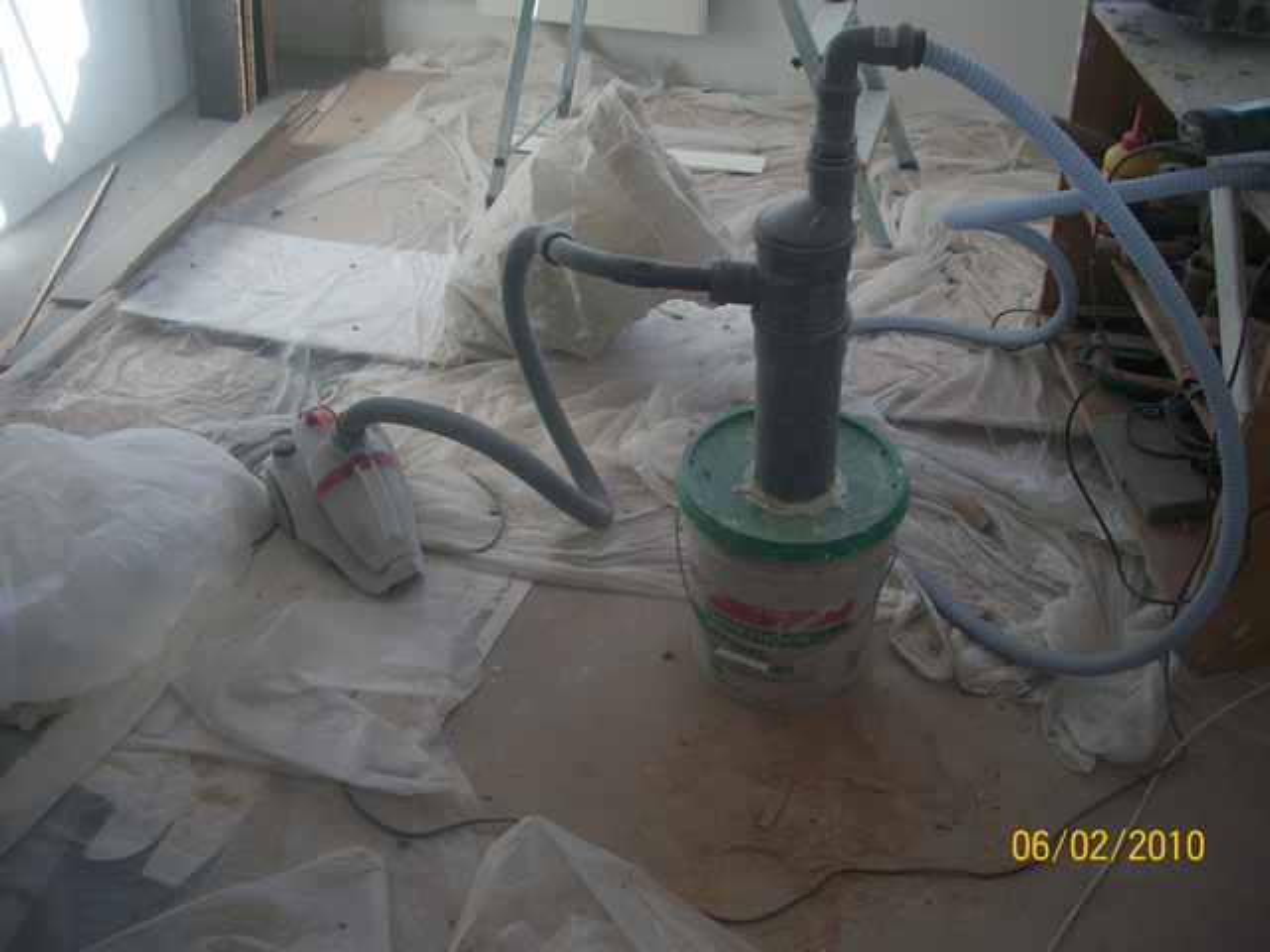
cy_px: 476
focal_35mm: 35
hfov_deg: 52.6
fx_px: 1284
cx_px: 635
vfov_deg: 40.7
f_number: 3.1
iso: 80
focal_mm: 6.3
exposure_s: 1/160
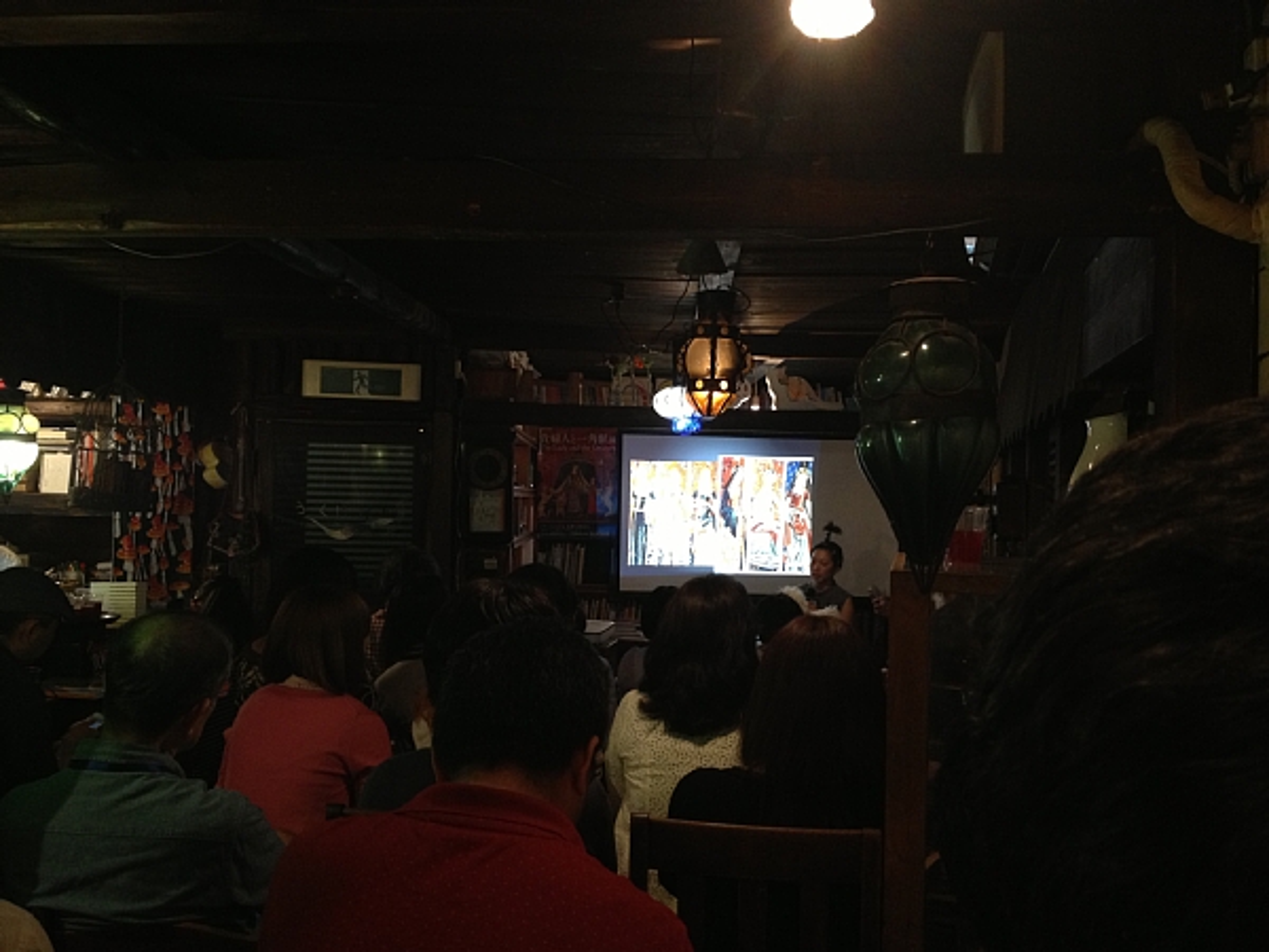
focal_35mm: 35
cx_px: 634
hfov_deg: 52.6
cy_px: 476
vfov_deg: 40.7
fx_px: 1283
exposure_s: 1/20
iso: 200
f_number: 2.4
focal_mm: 4.28
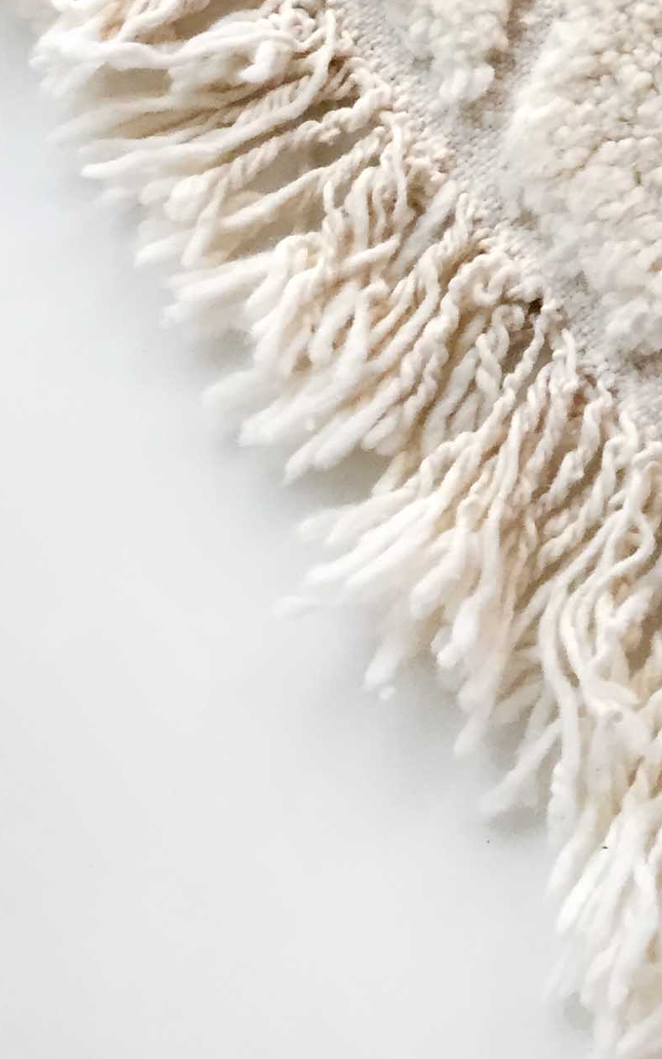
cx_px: 850
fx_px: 2280
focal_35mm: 79
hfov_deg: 15.7
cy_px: -286
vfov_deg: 23.4
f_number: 2.2
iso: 80
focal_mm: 4.15
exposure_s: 1/33
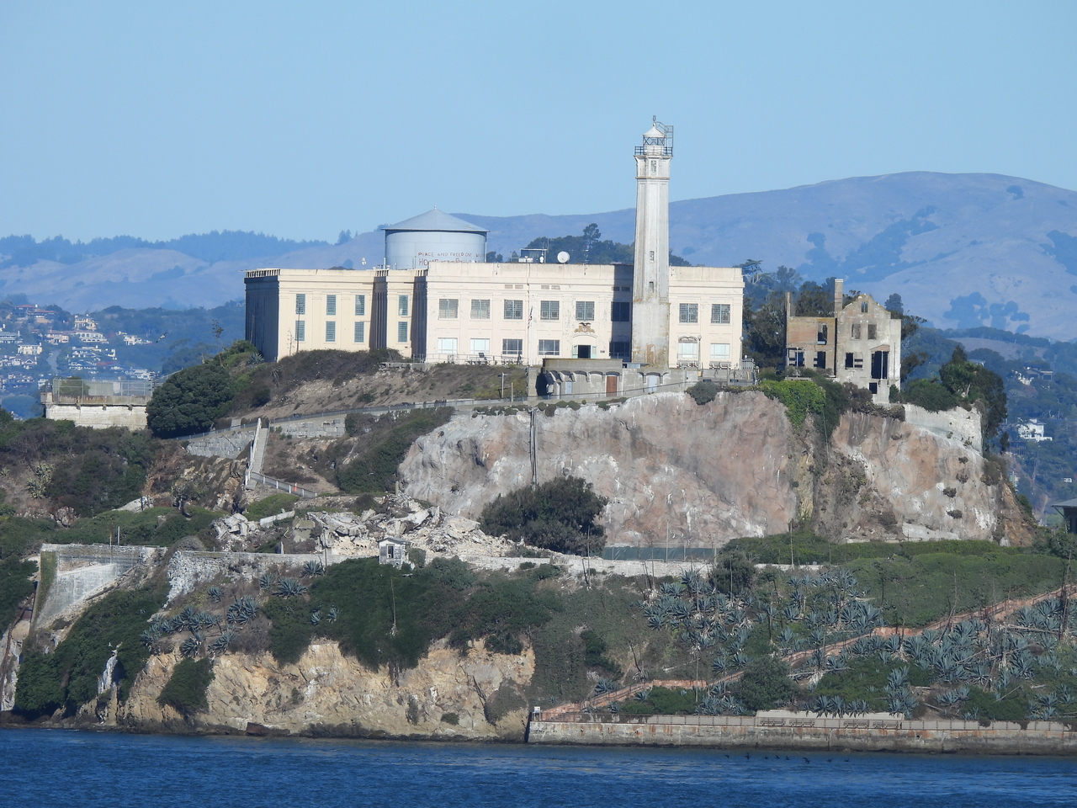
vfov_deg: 2.3
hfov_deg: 3.1
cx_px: 538
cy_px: 404
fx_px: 20223
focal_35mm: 650
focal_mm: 116
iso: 100
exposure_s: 1/800
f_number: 5.6
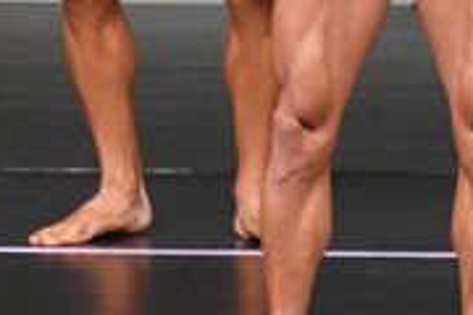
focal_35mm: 1355
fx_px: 17802
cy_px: -100
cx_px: 269
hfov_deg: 1.5
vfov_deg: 1.0
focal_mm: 210
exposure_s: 1/400
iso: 5000
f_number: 5.6
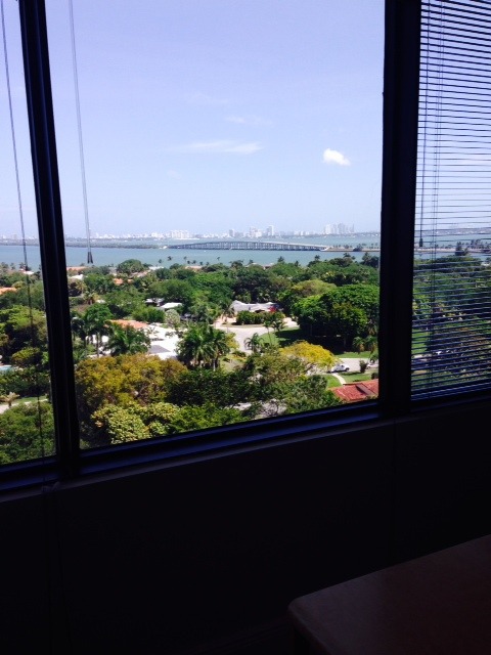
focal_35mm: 33
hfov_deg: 42.9
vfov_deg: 55.4
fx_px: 624
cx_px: 246
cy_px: 328
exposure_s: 1/514
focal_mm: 4.12
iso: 50
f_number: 2.4
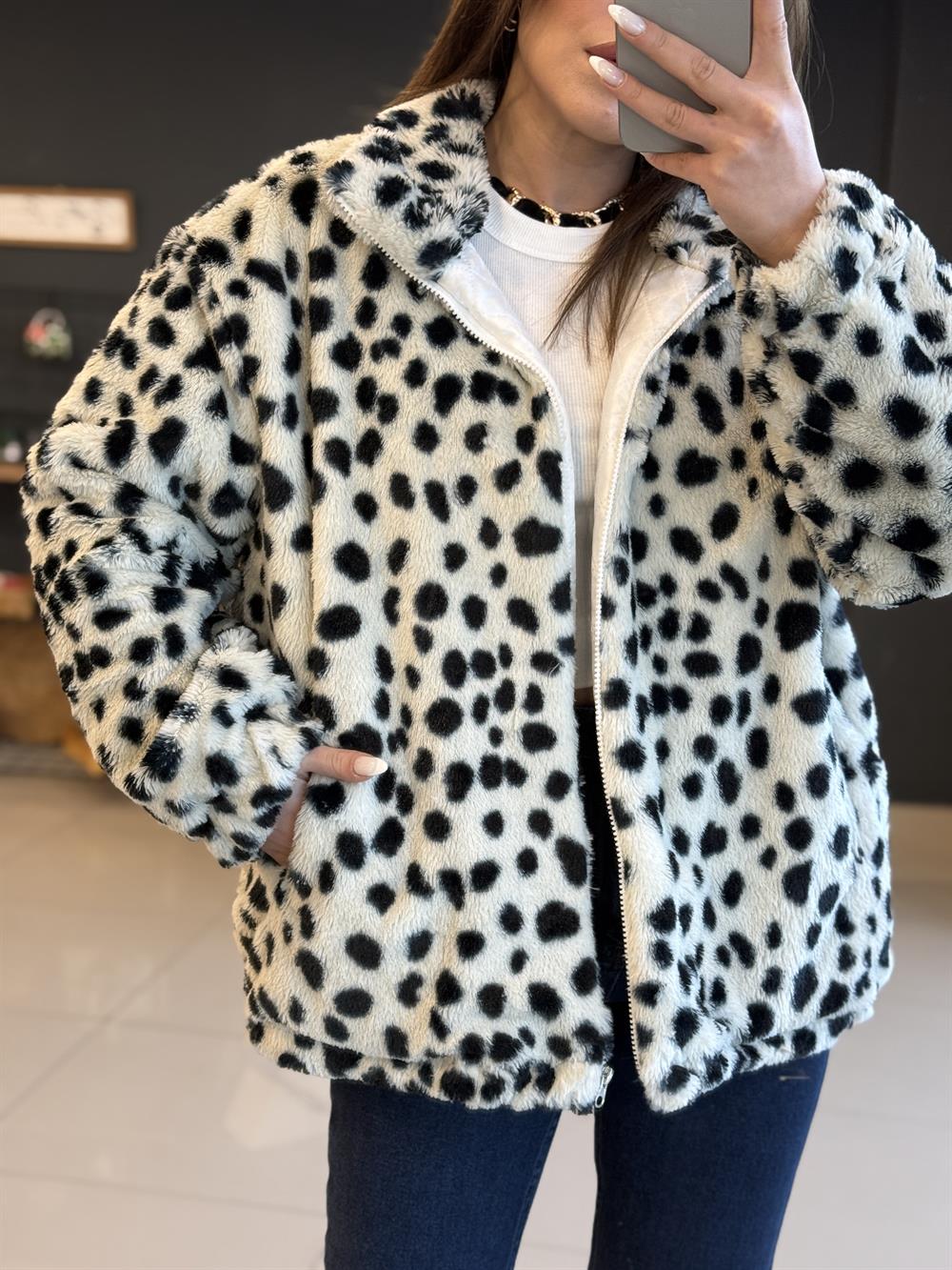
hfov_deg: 30.3
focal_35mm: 48
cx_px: 476
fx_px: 1760
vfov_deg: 39.7
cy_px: 635
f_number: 1.78
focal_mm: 6.76
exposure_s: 1/50
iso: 125
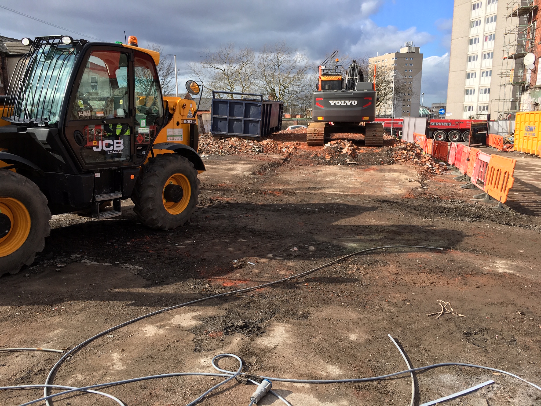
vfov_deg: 48.2
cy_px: 203
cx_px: 270
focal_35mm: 29
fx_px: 453
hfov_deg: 61.7
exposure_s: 1/855
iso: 25
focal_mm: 4.15
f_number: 2.2
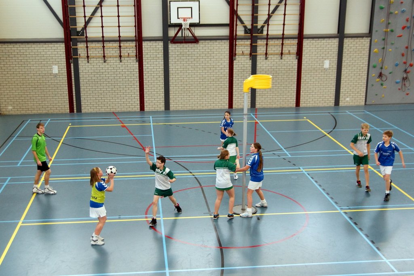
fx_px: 414
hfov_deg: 53.1
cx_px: 207
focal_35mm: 36
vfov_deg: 36.9
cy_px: 138
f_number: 2.8
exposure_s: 1/200
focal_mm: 24
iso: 1000
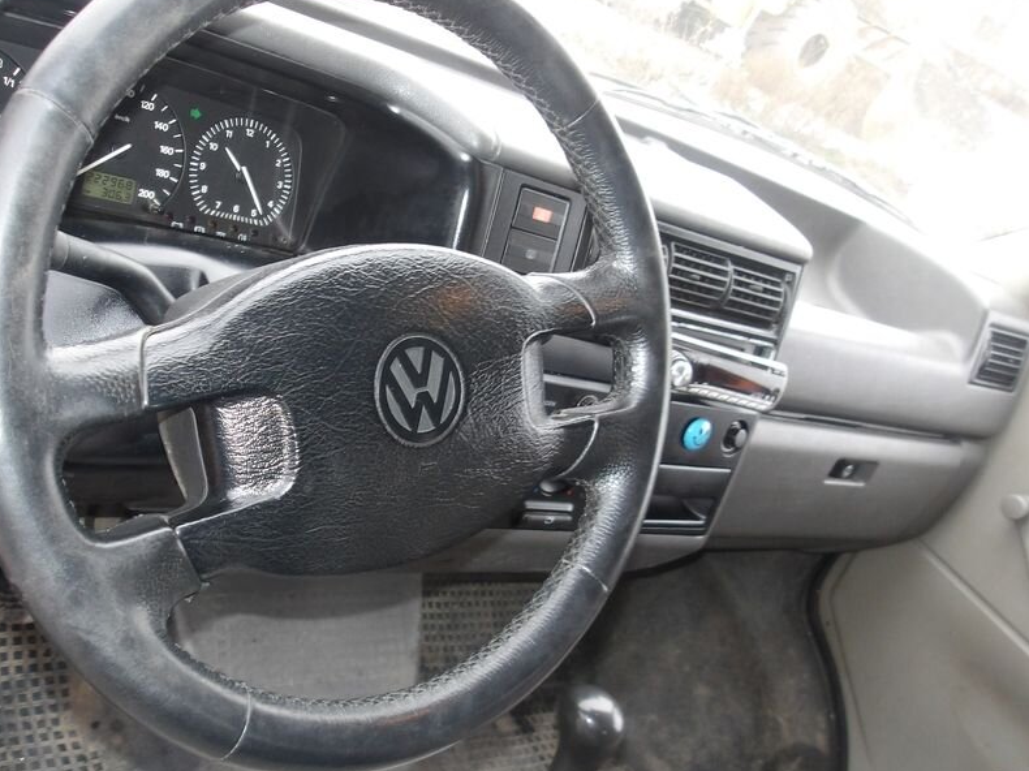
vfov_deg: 40.7
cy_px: 382
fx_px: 1040
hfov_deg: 52.4
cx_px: 429
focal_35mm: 35
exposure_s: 1/22
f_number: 3
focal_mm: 4.9
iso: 200
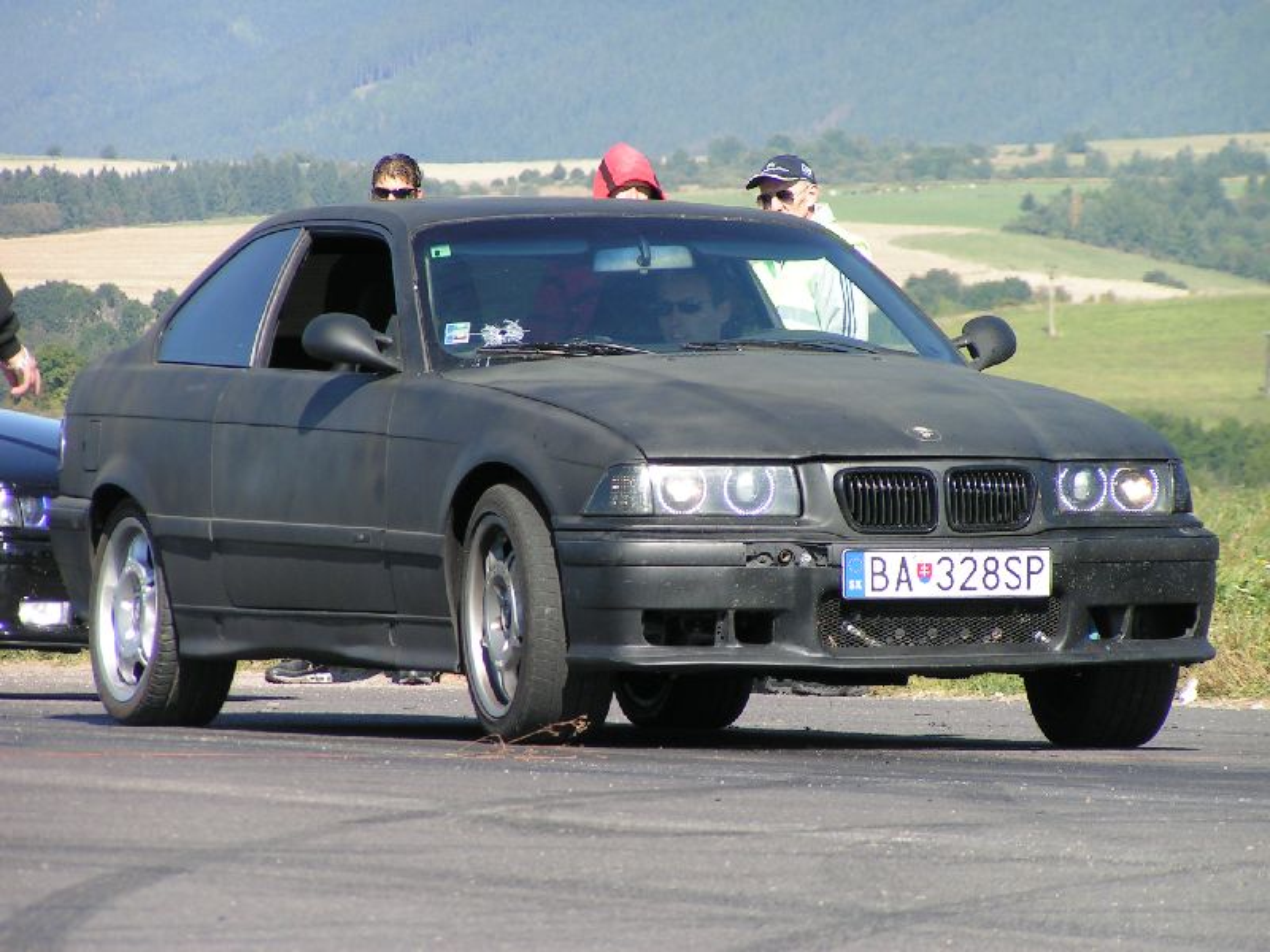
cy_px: 476
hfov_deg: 7.0
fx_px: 10383
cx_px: 635
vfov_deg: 5.3
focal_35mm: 283
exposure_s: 1/400
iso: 50
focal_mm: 43.3
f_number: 4.5
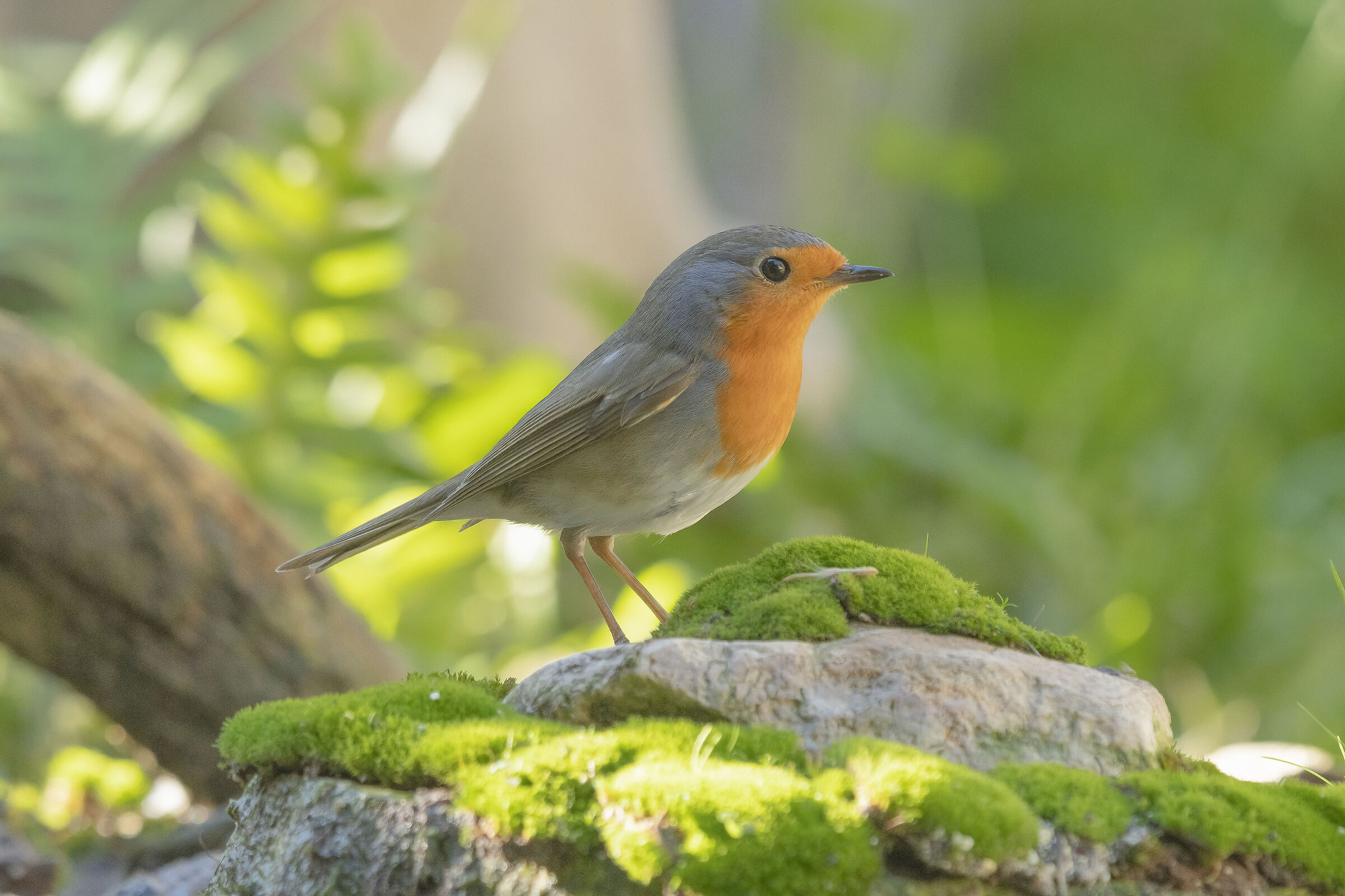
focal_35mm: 435
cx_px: 672
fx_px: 16251
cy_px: 448
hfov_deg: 4.7
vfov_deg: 3.2
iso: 560
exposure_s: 1/180
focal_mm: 290
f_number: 8
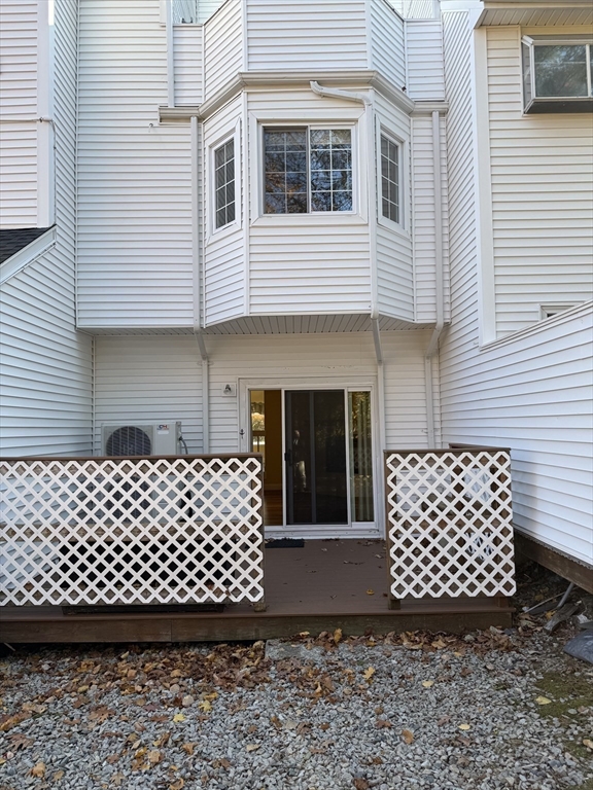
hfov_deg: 56.8
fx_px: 548
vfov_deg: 71.6
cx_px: 296
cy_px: 395
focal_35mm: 24
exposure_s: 1/517
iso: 80
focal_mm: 6.76
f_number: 1.78
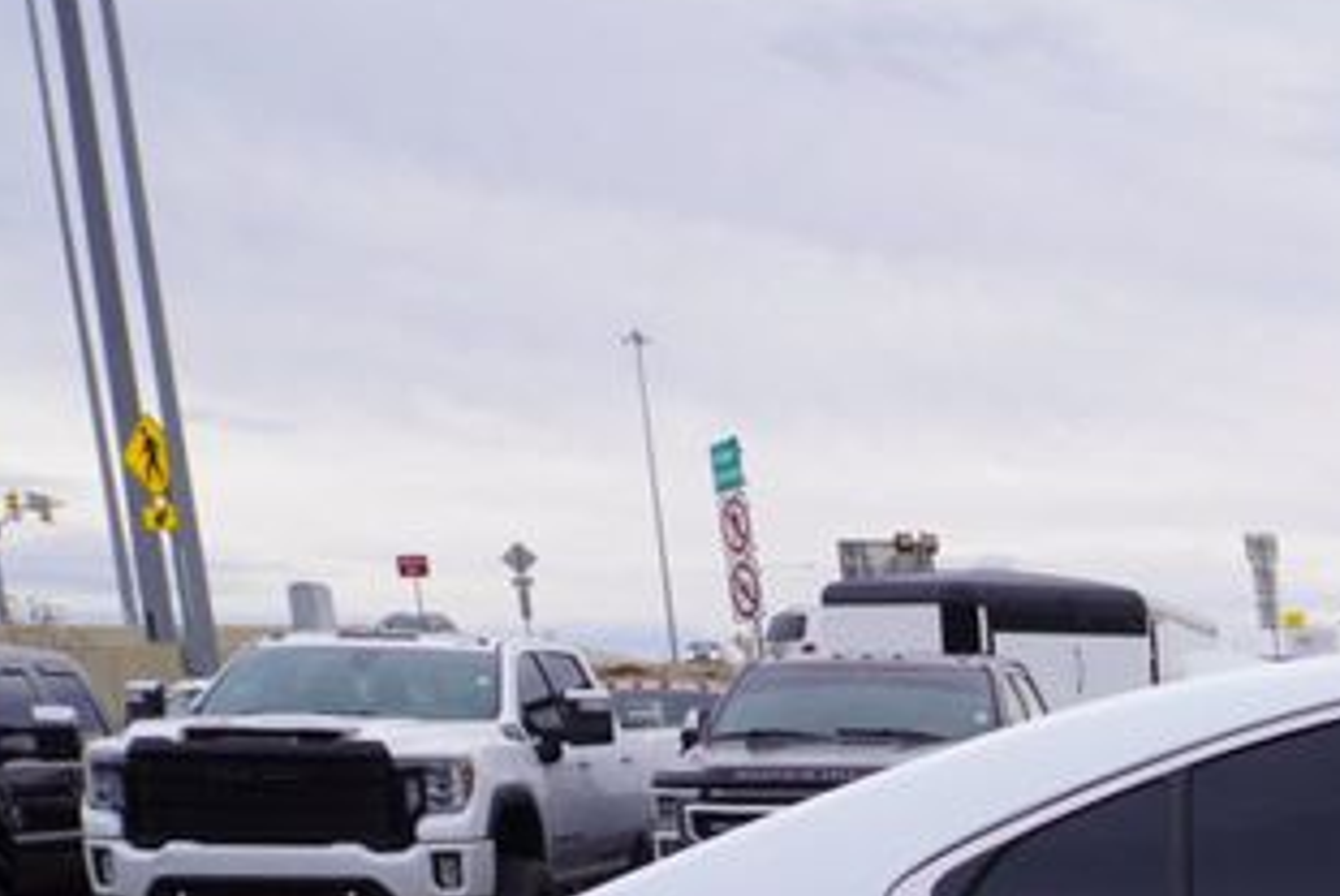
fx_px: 2943
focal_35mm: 79
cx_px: 2159
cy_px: 1409
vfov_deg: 15.7
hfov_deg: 20.7
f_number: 9
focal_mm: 16
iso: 100
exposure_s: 1/125
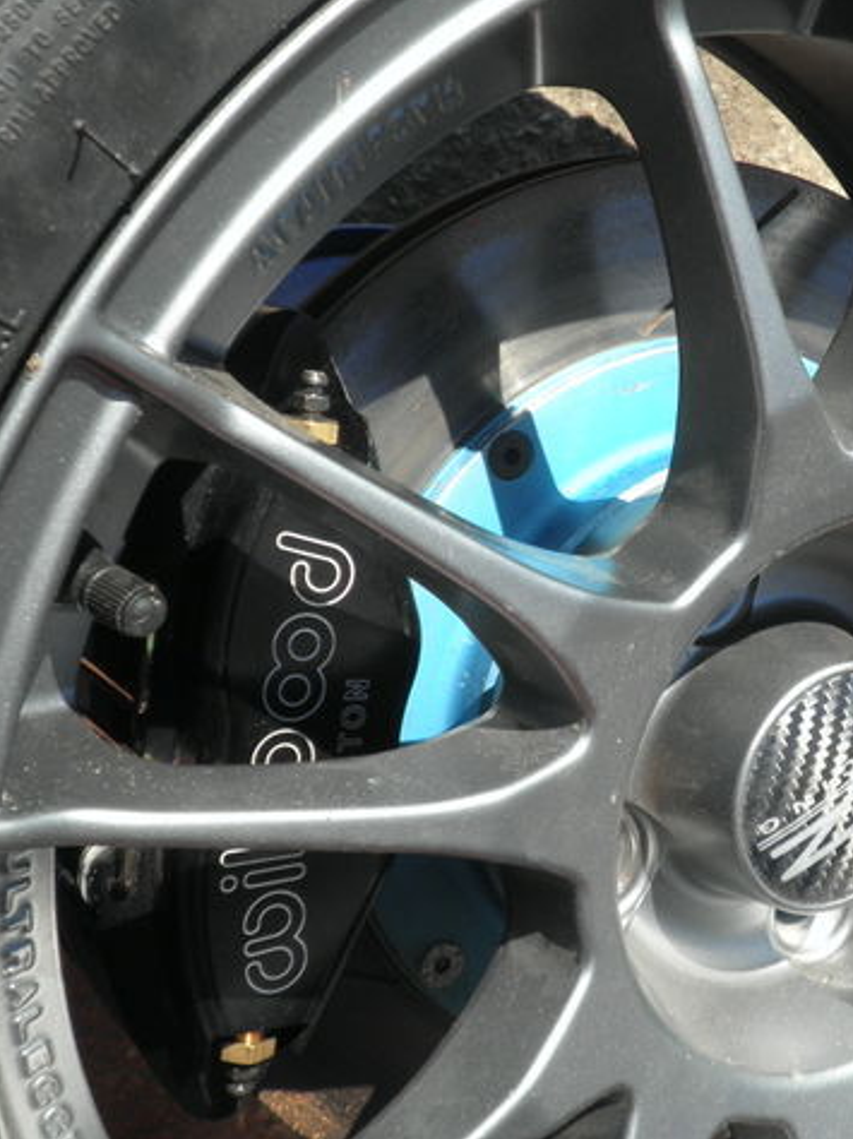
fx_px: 1644
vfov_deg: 38.2
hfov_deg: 28.5
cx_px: 673
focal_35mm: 50
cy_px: 565
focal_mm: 6.5
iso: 64
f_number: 3.1
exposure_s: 1/320
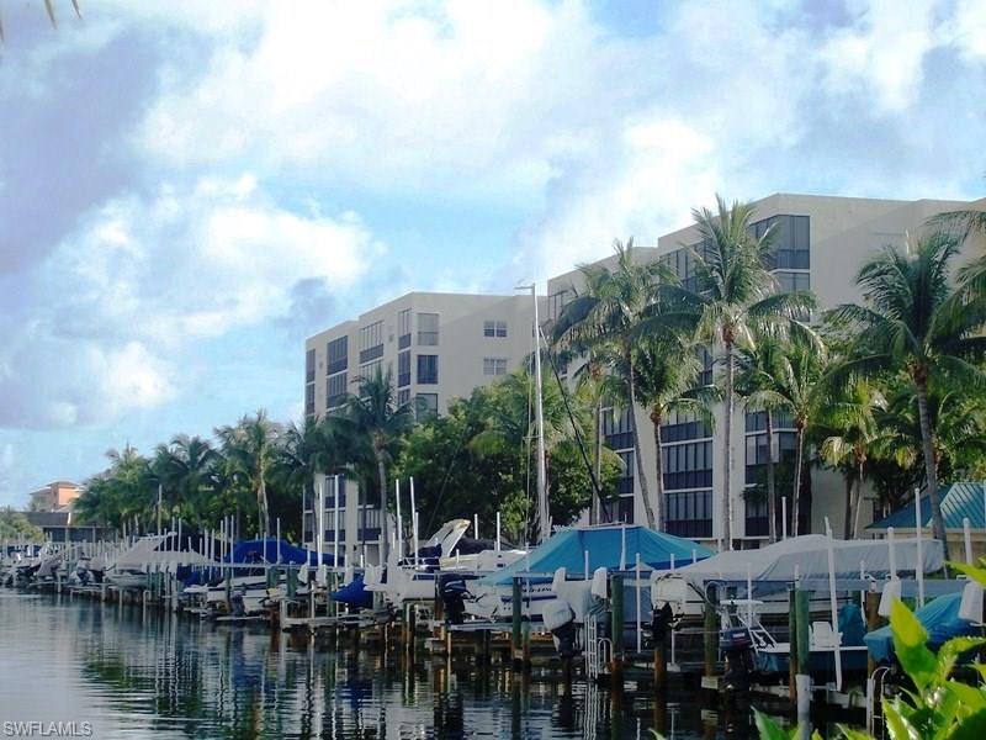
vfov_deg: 18.0
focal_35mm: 82
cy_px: 370
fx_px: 2336
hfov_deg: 23.8
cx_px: 493
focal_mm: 13.5
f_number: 4.1
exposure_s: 1/350
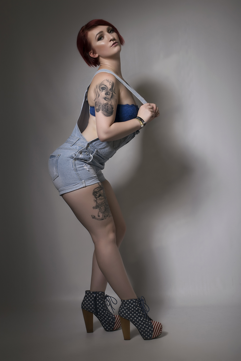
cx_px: 120
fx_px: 572
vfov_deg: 35.1
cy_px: 180
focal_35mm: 57
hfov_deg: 23.8
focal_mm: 38
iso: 100
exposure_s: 1/160
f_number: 11
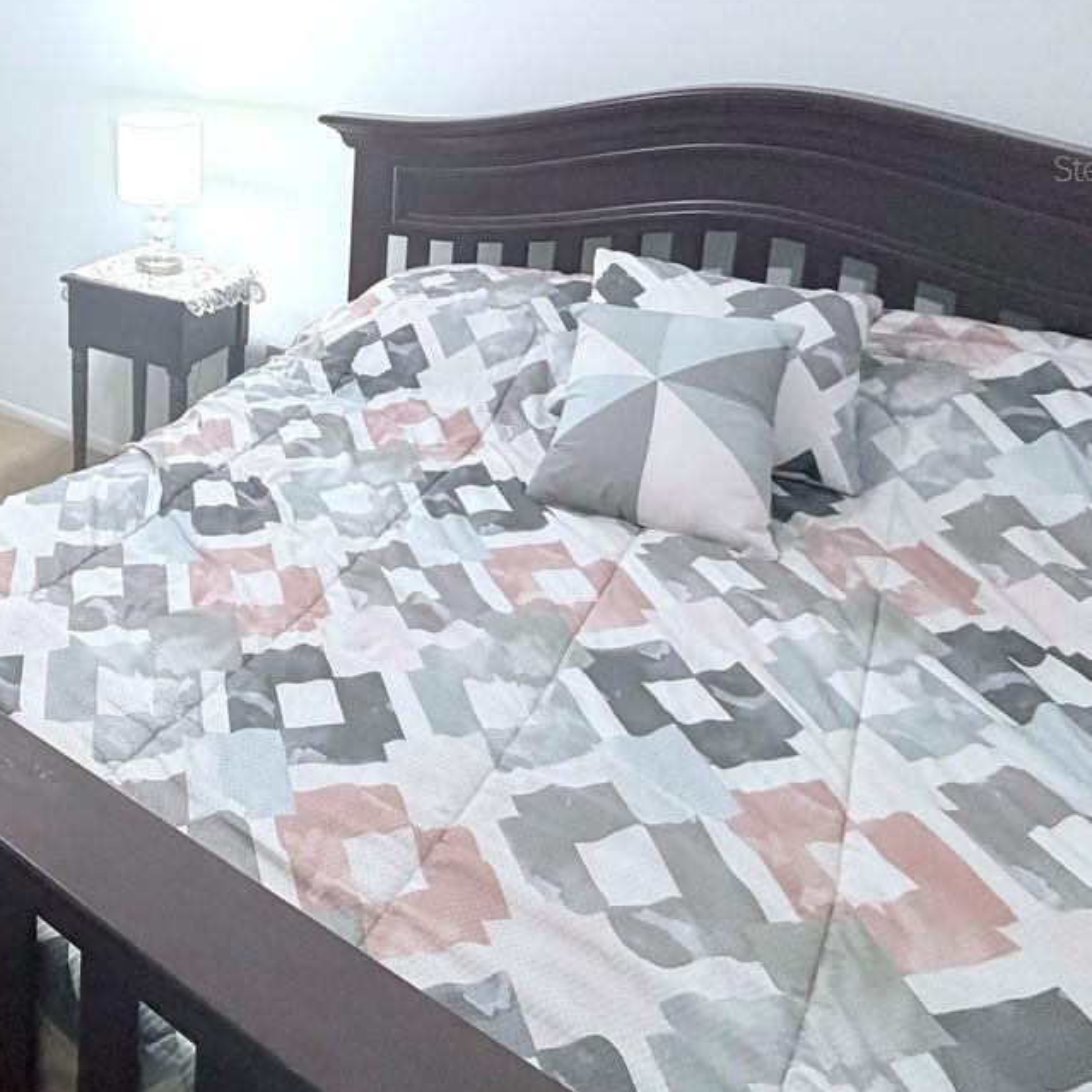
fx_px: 1106
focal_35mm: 31
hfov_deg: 40.5
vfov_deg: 48.5
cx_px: -152
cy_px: 167
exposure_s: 1/60
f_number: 2.2
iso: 250
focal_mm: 2.22
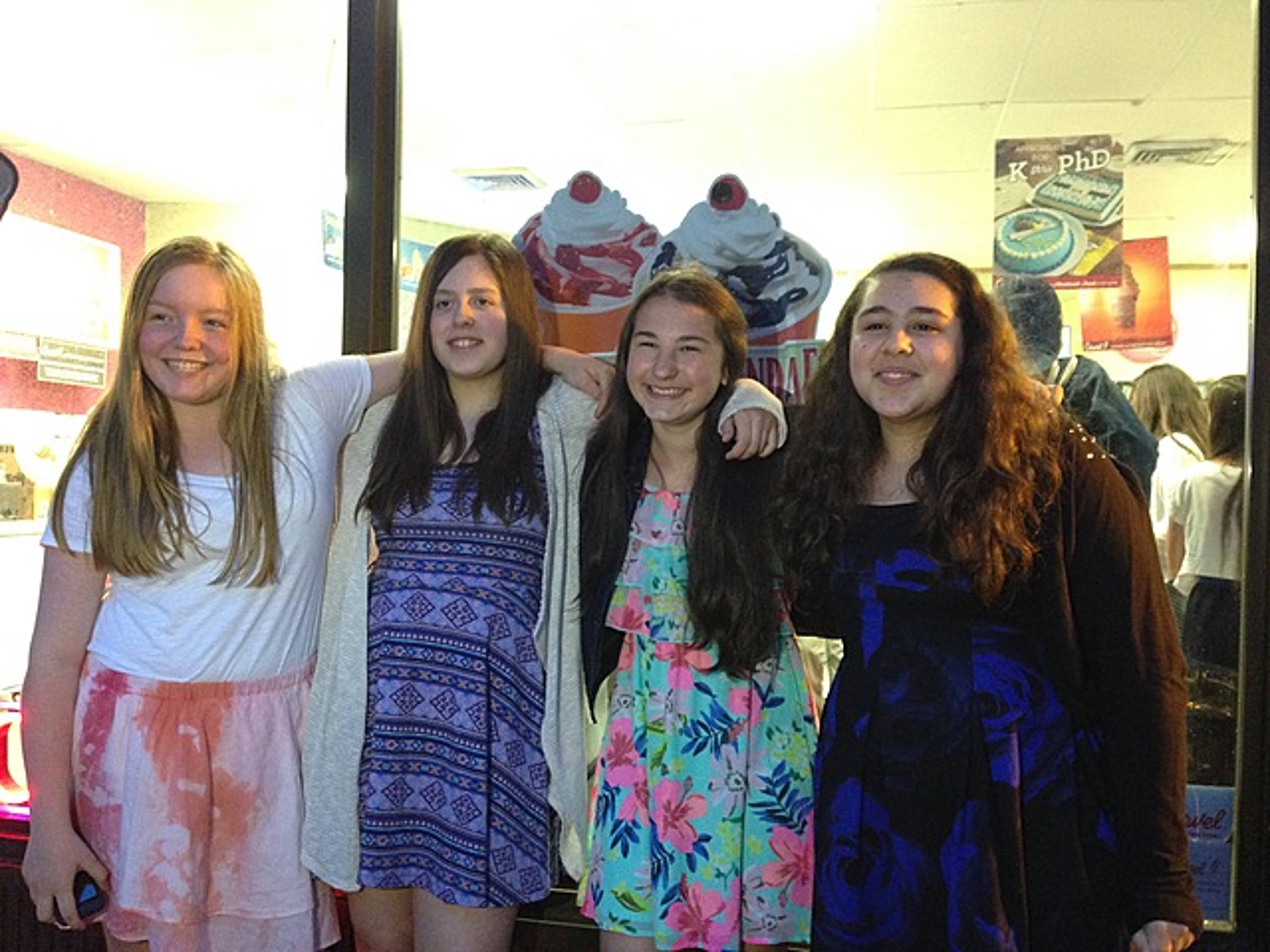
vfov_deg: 42.9
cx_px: 635
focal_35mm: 33
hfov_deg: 55.4
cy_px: 476
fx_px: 1211
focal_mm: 4.12
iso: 320
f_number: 2.4
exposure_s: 1/17
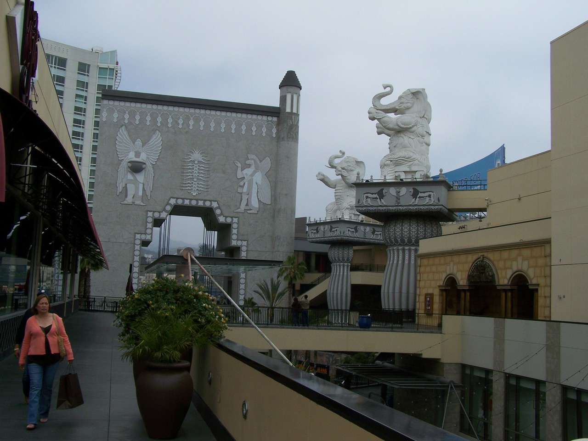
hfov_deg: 49.0
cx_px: 294
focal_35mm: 38
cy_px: 220
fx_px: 646
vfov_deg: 37.7
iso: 80
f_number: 5.6
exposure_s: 1/800
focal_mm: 6.3
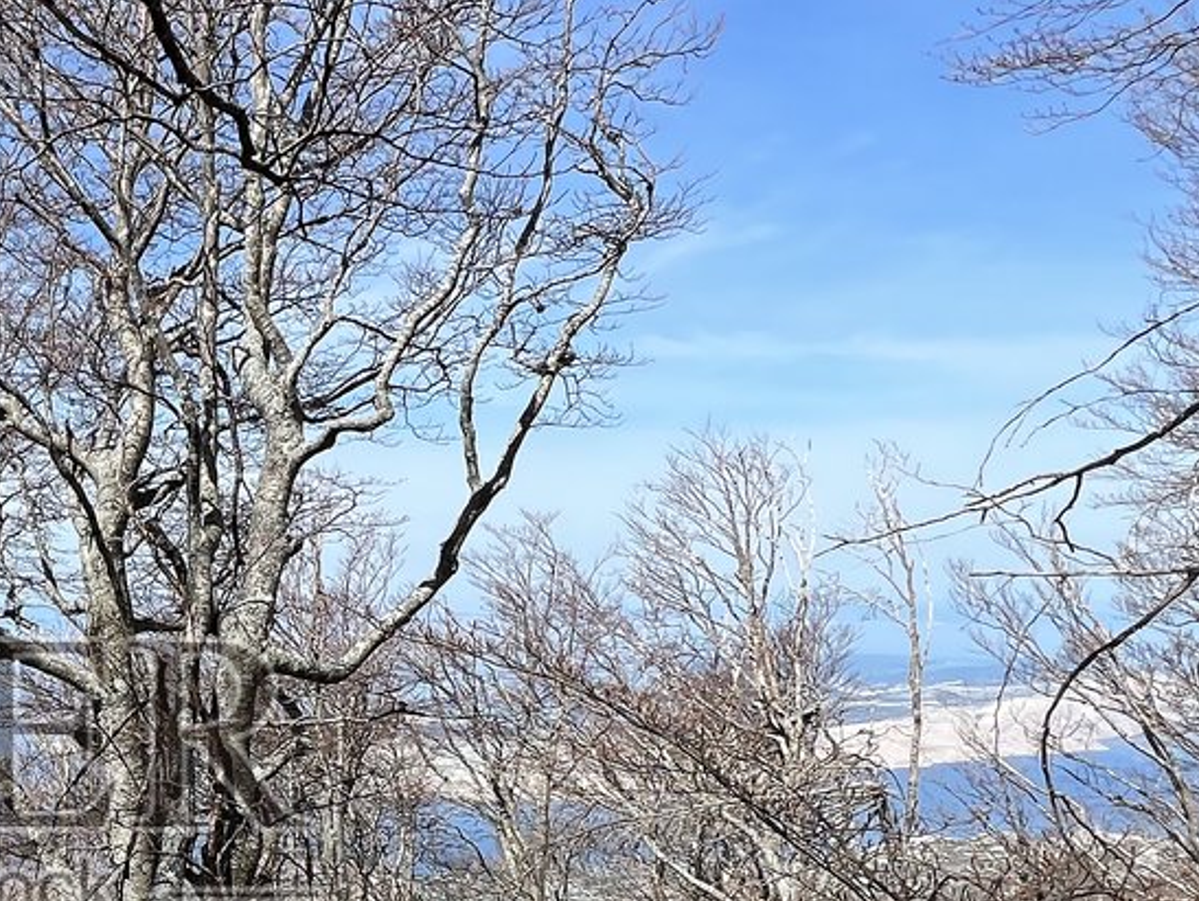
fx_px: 1317
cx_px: -46
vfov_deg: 35.8
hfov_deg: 41.4
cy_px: 787
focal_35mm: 38
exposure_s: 1/1376
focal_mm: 1.57
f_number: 1.8
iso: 32
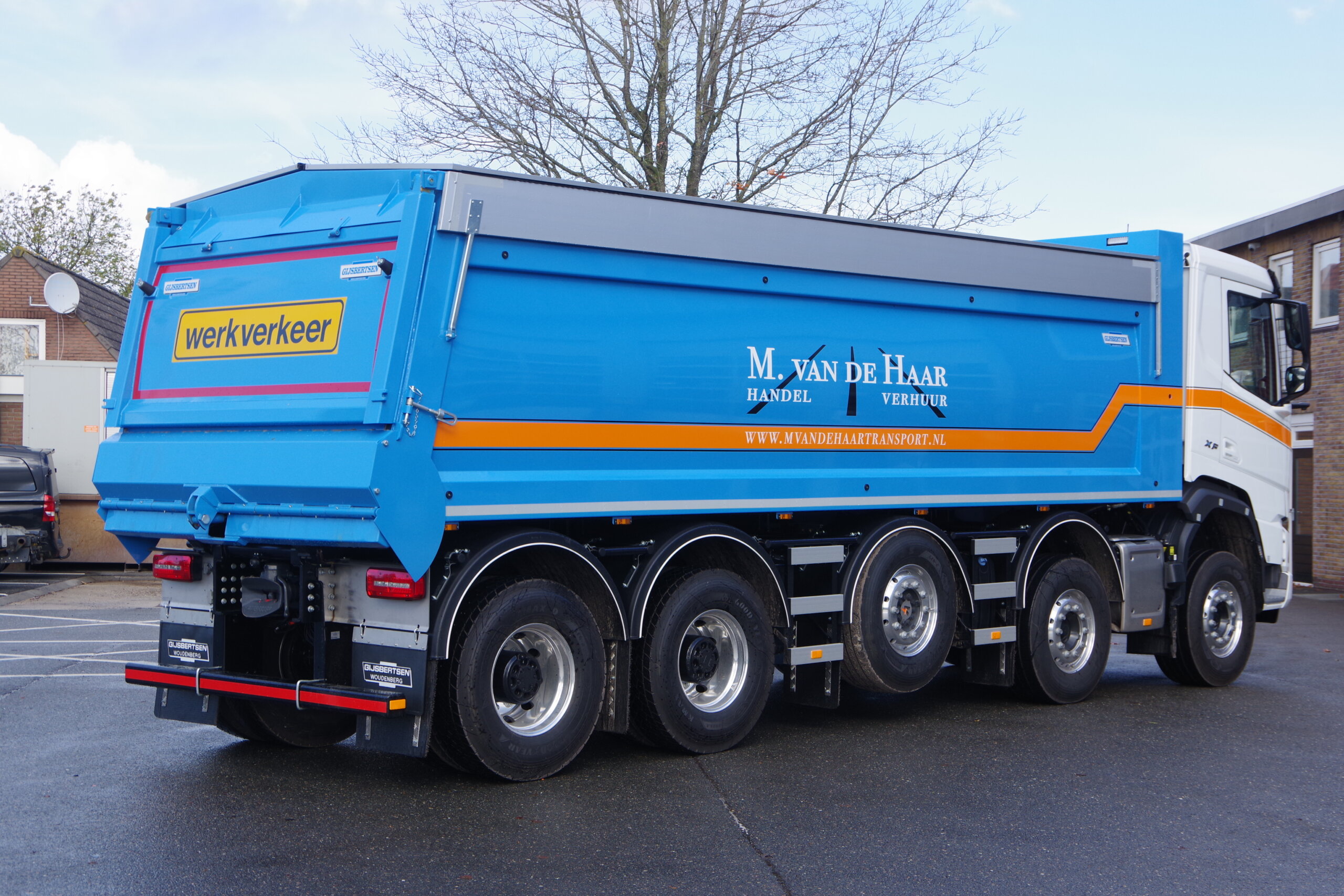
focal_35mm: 54
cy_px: 448
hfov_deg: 36.9
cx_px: 672
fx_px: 2016
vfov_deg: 25.1
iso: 200
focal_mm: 36
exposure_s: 1/160
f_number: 7.1
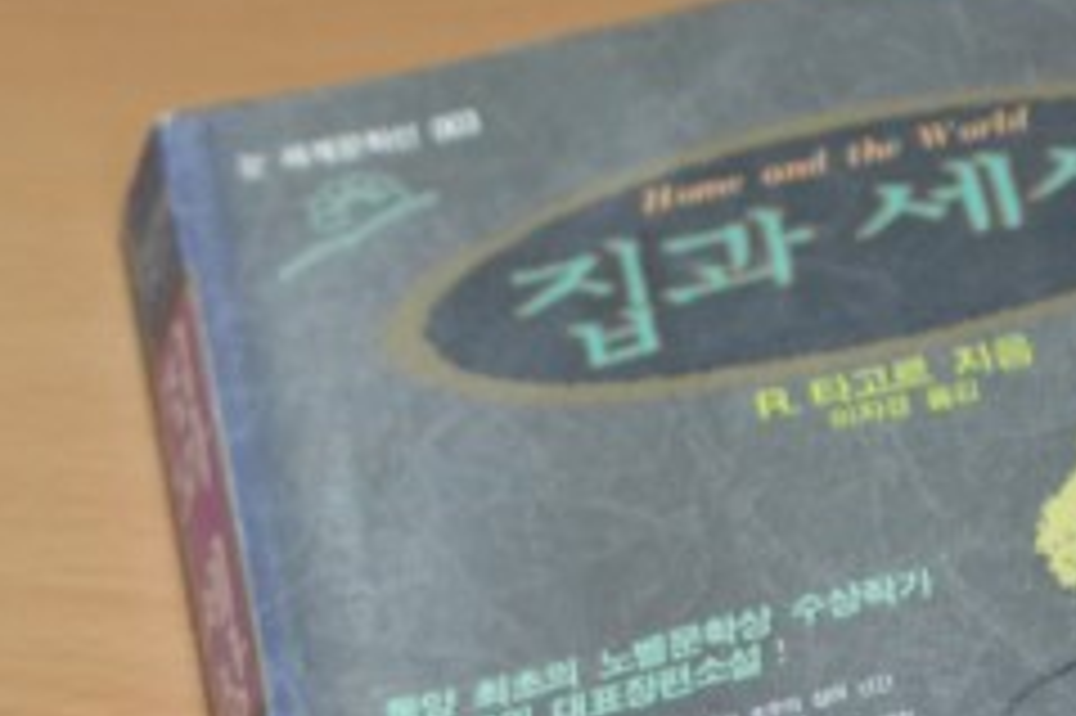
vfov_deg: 5.5
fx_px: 7422
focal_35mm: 249
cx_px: 423
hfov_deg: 8.3
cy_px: 734
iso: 1600
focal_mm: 55
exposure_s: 1/125
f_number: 5.6
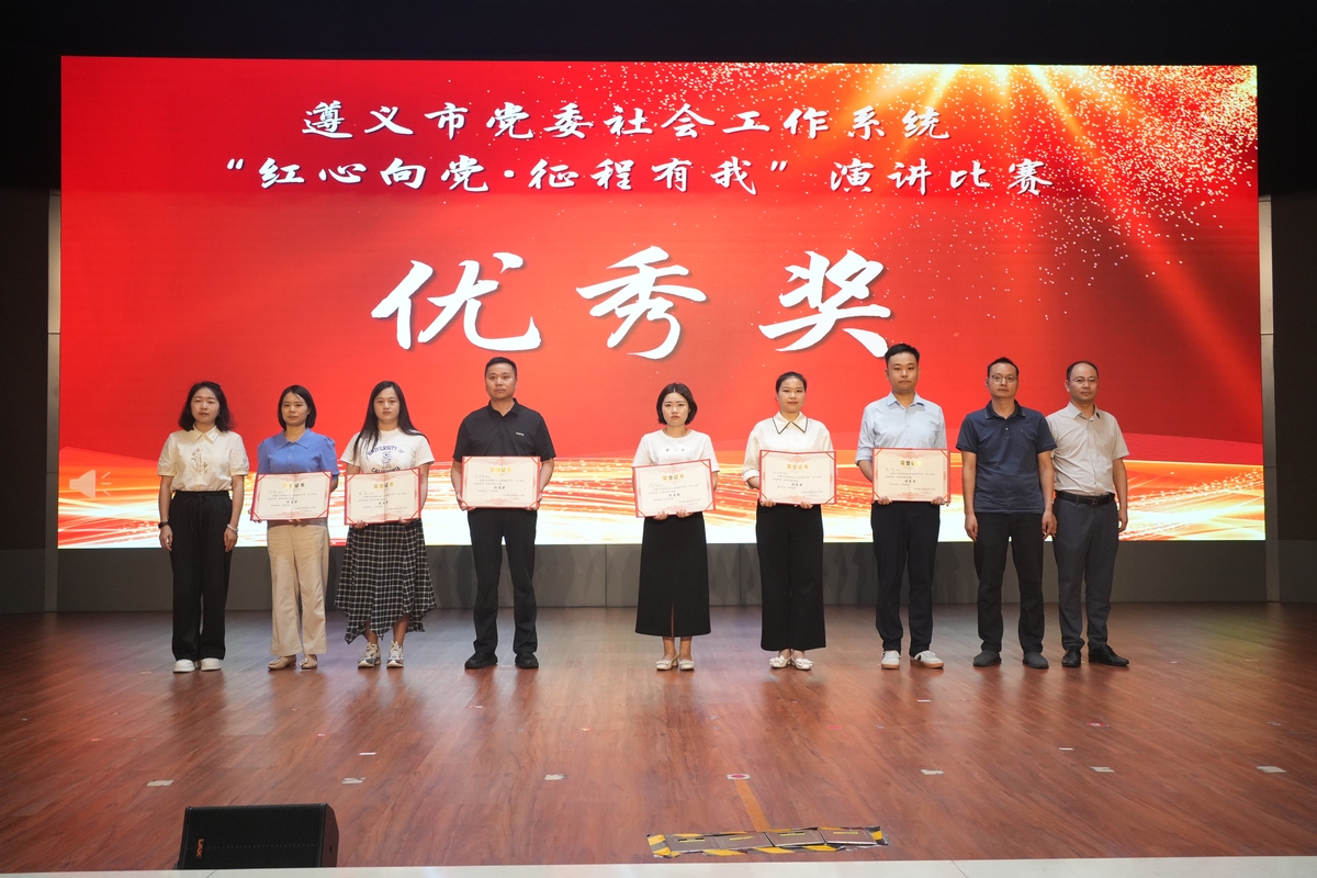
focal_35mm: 35
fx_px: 1280
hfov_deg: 54.4
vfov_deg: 37.9
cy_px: 439
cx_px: 658
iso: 3200
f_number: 6.3
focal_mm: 35
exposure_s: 1/160
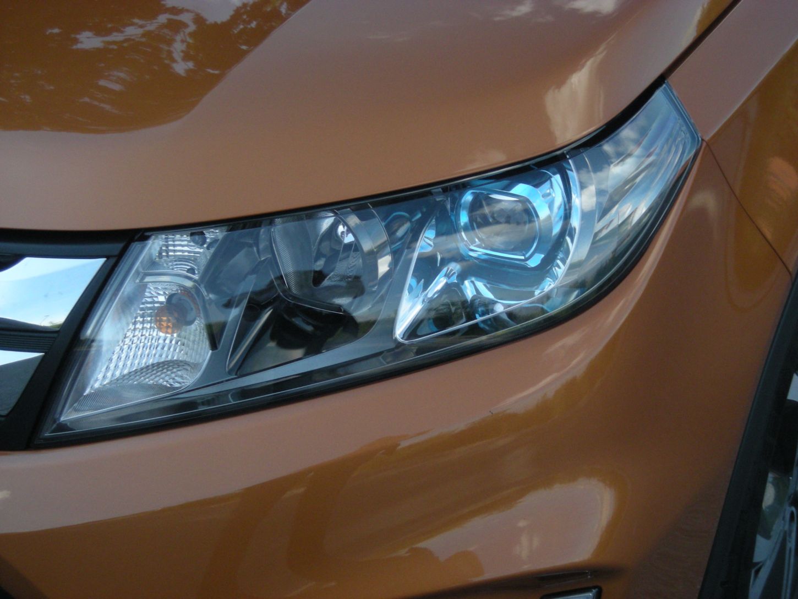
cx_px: 399
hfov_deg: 28.6
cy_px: 300
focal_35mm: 68
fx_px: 1568
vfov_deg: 21.6
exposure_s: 1/148
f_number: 7.3
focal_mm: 11
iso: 200
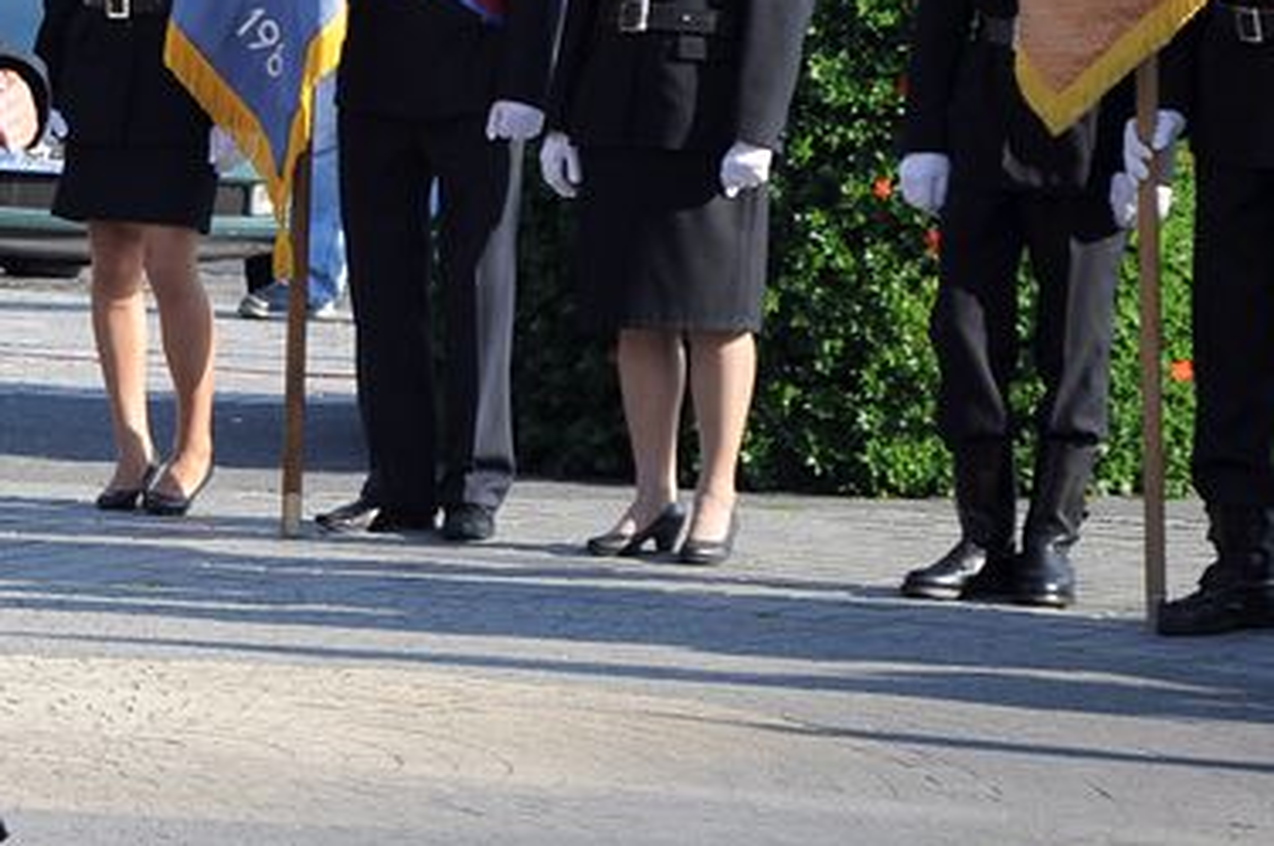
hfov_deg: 5.8
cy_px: 158
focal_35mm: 357
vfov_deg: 3.8
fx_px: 12622
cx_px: -82
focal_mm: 105
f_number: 6.3
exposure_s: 1/640
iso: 400
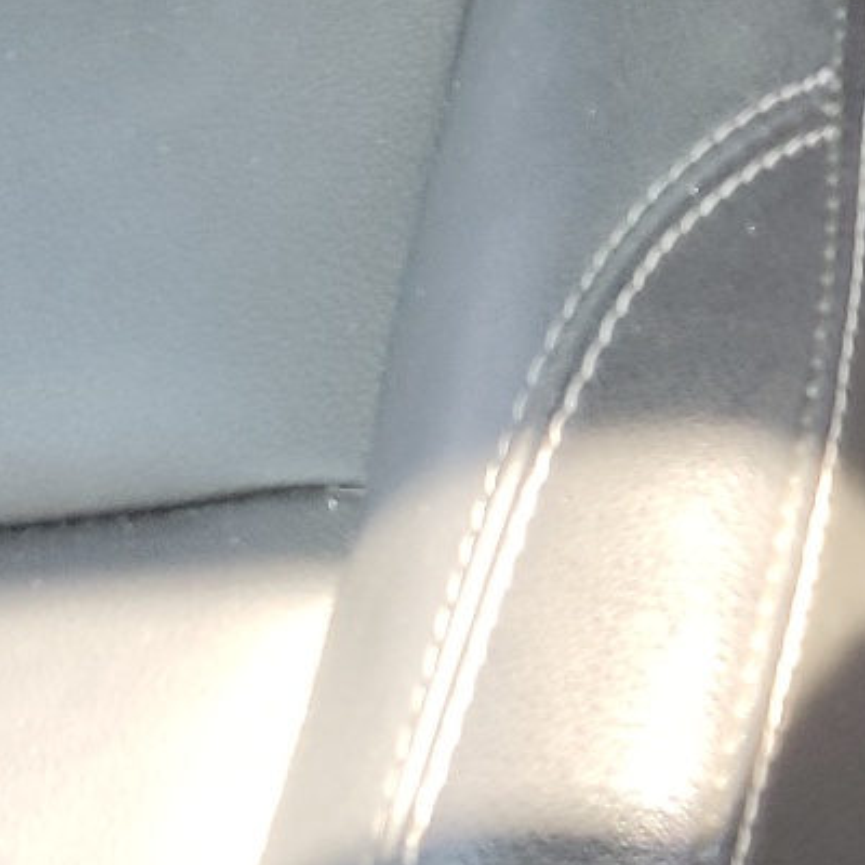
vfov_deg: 18.8
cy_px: 251
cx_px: 1706
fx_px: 2601
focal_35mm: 92
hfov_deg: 15.3
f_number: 1.5
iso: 67
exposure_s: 1/120
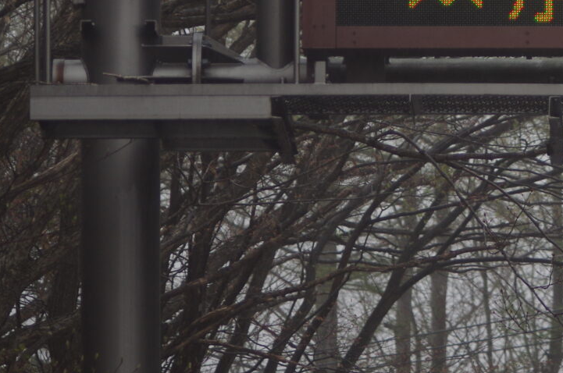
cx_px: 684
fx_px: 8399
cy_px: -110
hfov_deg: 3.8
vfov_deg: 2.5
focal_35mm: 538
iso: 200
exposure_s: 1/200
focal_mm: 135
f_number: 4.5
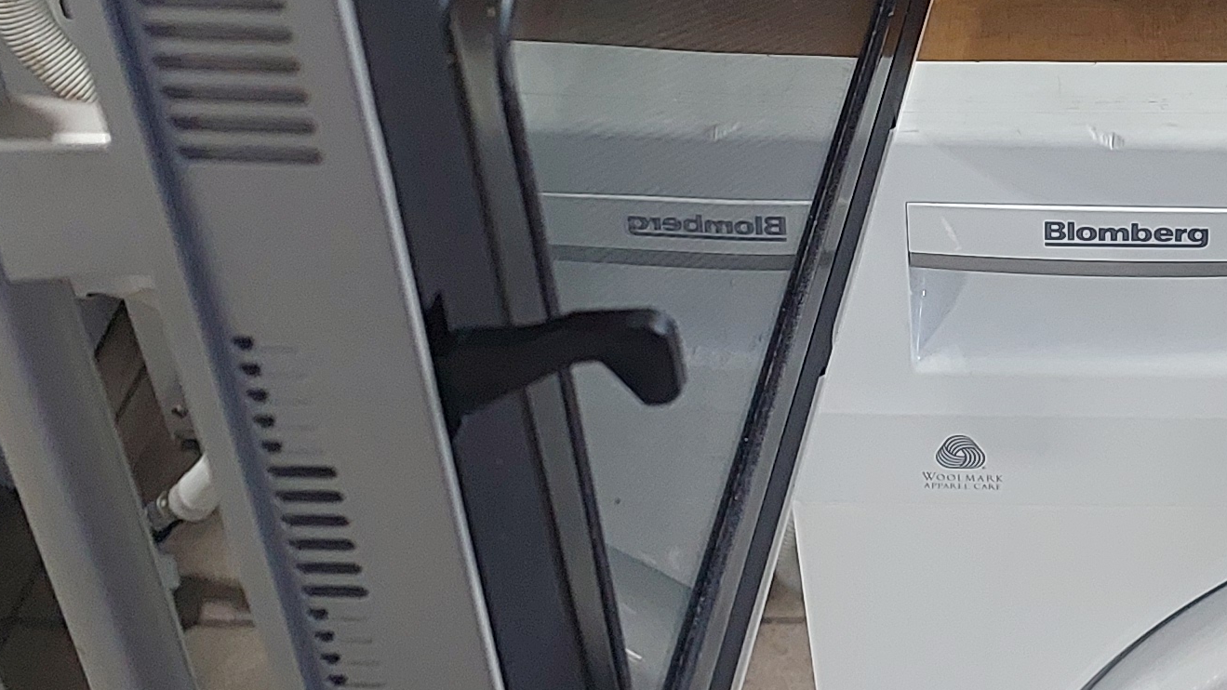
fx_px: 2473
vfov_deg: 15.6
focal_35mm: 76
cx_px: 1417
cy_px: -22
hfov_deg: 25.4
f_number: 1.8
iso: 400
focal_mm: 5.06
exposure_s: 1/50
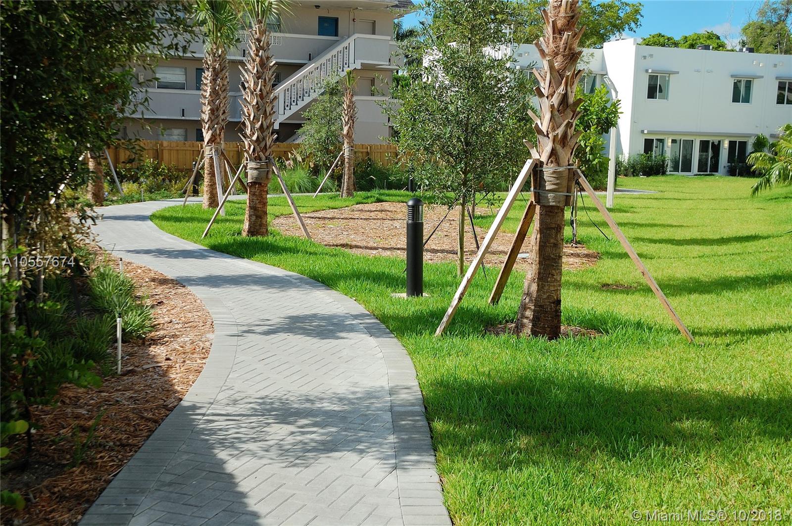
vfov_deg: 30.8
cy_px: 263
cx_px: 396
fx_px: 956
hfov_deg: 45.0
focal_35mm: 44
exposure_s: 1/250
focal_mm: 29
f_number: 9
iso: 200
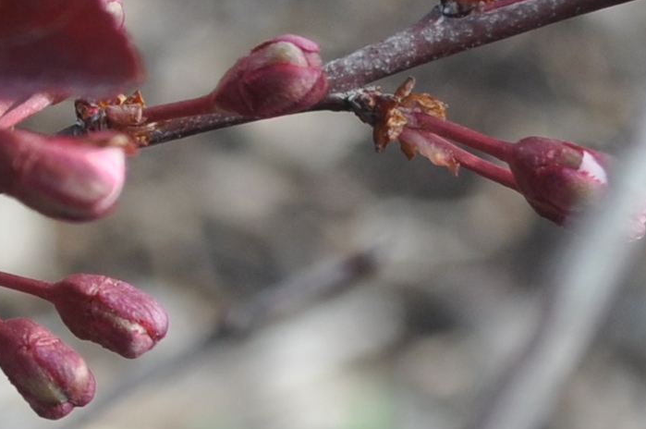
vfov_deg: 3.7
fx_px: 6594
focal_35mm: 368
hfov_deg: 5.5
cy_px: 235
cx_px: -789
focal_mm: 40
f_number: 8
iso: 200
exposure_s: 1/250
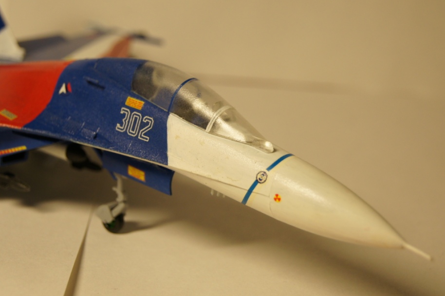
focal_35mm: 84
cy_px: 135
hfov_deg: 24.2
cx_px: 234
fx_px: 1038
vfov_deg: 16.2
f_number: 5.6
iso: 640
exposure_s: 1/80
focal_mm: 50
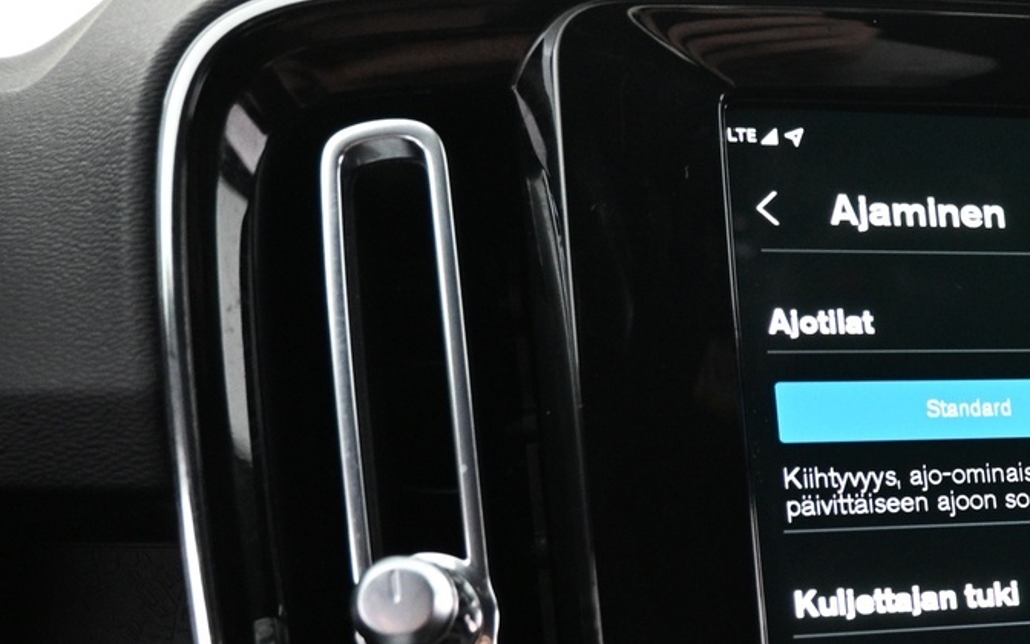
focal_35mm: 59
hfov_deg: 30.5
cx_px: 1159
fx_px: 1656
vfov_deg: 21.1
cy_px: 682
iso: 1600
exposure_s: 1/15
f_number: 3.5
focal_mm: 16
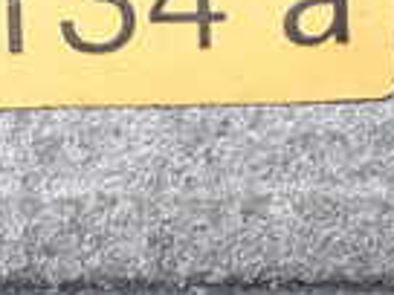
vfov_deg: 11.1
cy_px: 309
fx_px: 1502
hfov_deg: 14.9
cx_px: 185
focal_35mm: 132
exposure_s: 1/125
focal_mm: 5.4
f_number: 2.3
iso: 400
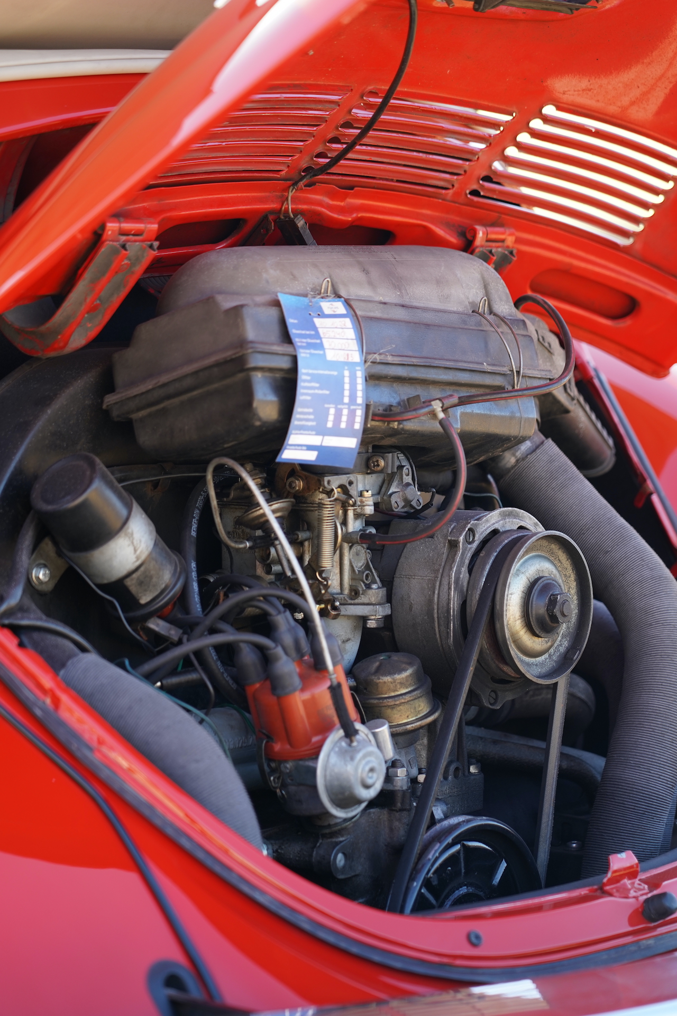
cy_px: 508
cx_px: 338
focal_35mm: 105
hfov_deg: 13.0
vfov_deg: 19.5
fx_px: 2962
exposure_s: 1/125
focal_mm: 105
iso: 200
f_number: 4
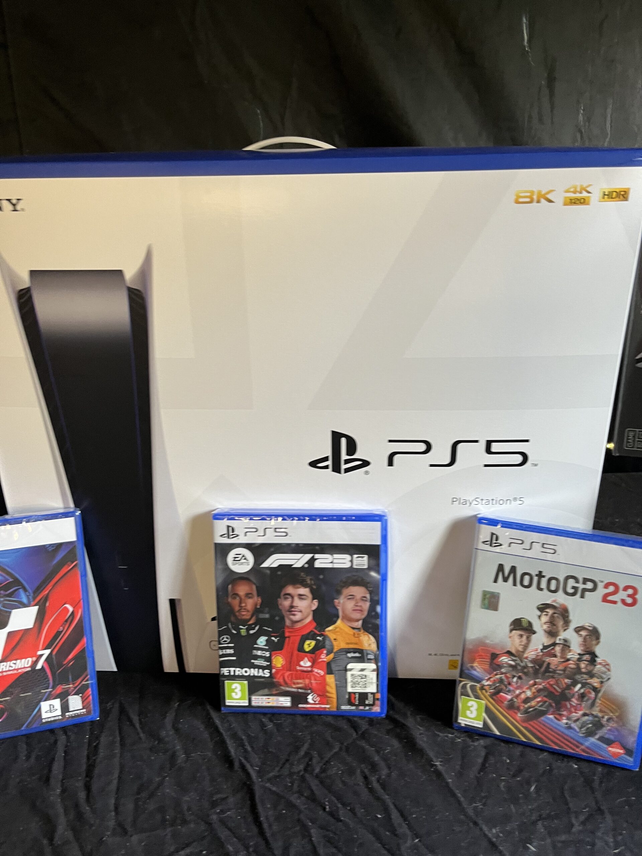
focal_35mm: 26
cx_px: 321
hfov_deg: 53.1
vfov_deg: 67.3
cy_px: 428
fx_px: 643
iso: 160
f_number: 1.6
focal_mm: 5.1
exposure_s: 1/60
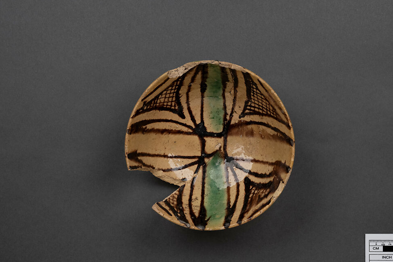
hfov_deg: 32.4
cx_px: 213
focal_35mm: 62
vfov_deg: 21.9
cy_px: 145
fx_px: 677
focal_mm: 50
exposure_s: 1/80
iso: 640
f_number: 13
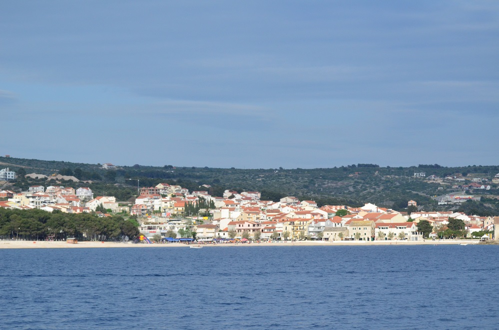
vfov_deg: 11.4
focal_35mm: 120
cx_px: 250
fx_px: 1659
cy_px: 165
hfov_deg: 17.1
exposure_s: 1/5000
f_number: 4.5
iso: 800
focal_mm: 80
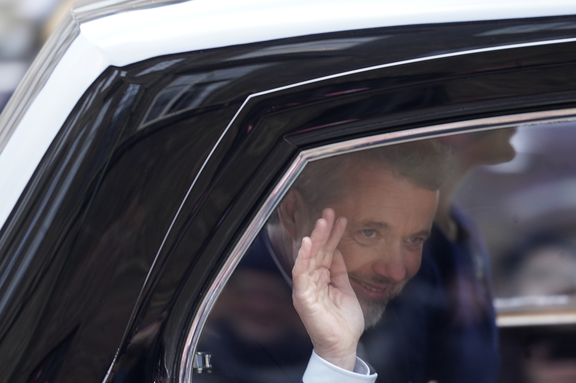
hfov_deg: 5.4
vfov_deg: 3.6
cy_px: 192
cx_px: 288
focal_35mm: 379
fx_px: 6059
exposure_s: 1/125
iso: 3200
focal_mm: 379
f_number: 5.6
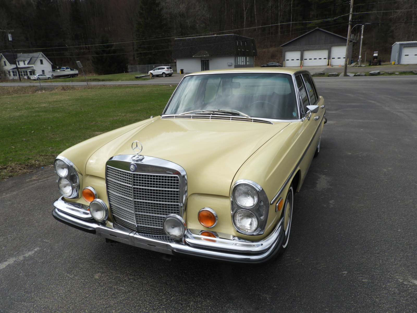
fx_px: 289
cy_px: 156
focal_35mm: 24
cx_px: 208
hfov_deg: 71.6
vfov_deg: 56.8
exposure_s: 1/1600
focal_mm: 4.3
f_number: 3.3
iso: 100
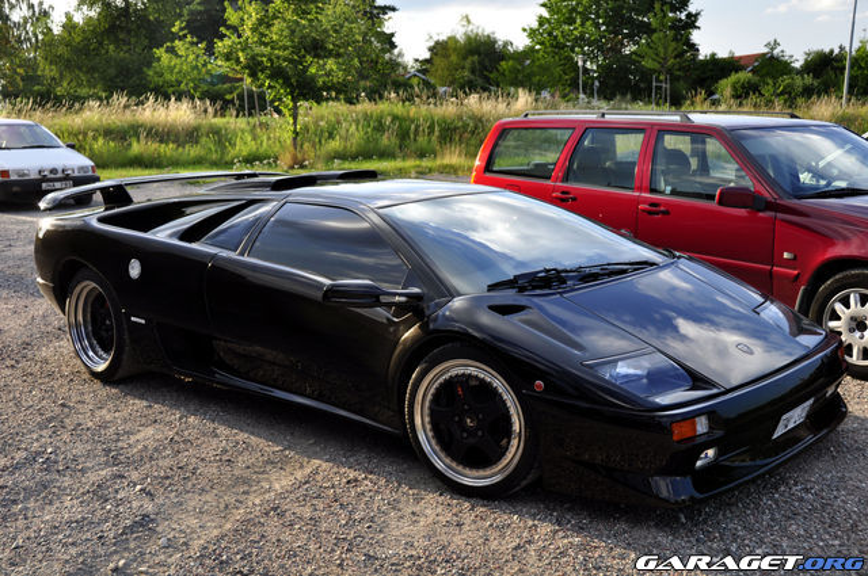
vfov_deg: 32.9
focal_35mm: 40
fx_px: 975
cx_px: 434
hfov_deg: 48.0
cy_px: 288
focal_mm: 27
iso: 250
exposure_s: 1/160
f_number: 6.3
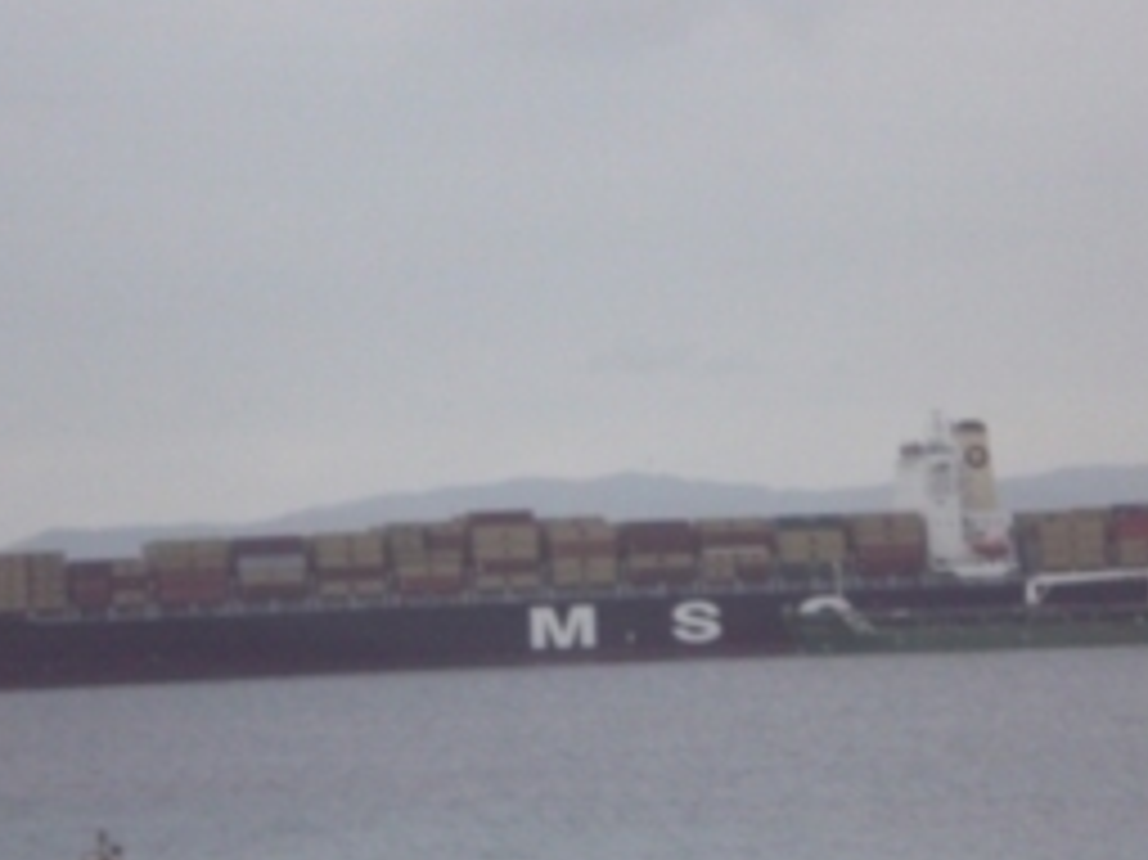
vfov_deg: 8.3
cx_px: 567
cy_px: 518
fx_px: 5934
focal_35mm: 179
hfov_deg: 11.1
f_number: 5.9
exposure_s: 1/160
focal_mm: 18.9
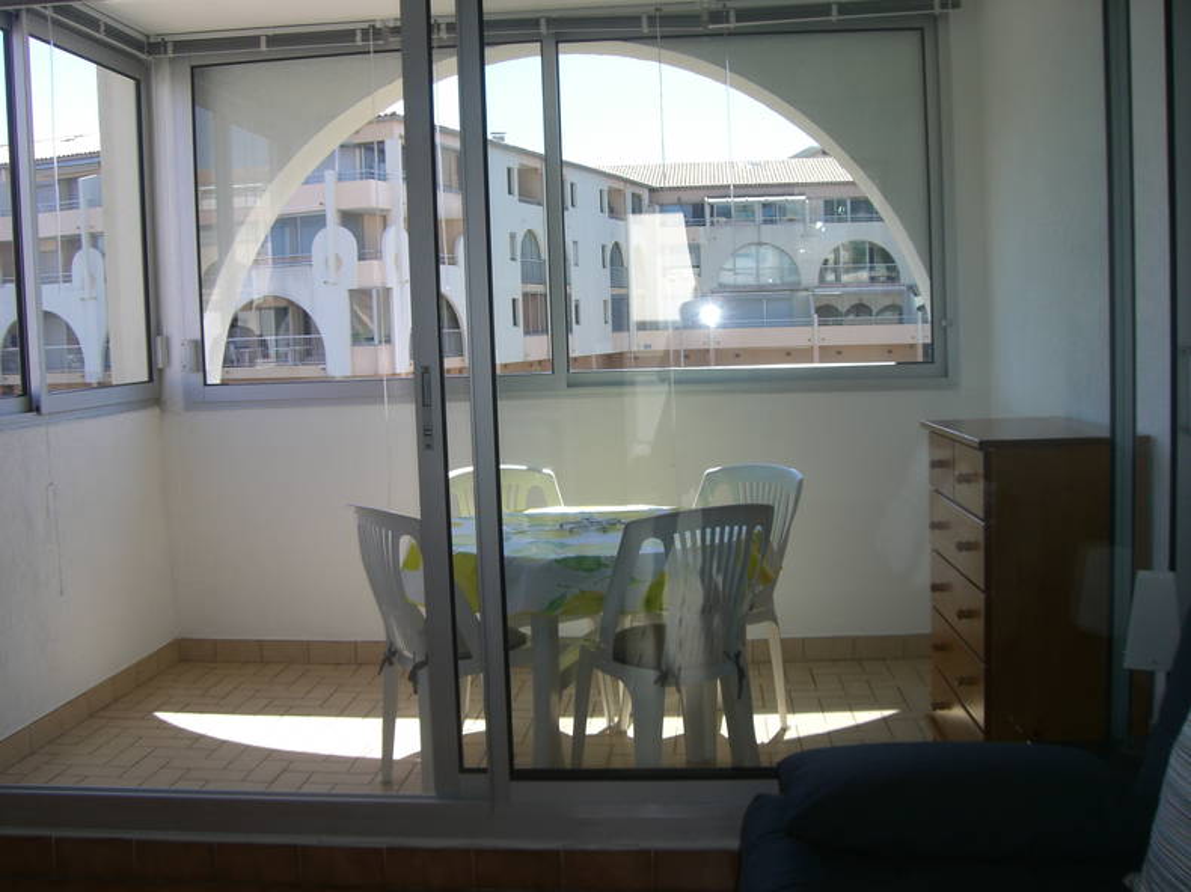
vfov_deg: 37.7
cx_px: 596
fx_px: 1307
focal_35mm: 38
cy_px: 446
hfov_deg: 49.0
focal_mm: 6.2
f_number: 4.3
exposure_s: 1/200
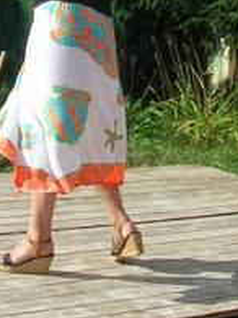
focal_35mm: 115
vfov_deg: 16.7
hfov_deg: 12.9
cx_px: 153
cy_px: -16
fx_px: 1055
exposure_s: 1/255
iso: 50
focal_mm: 5.8
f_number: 5.6
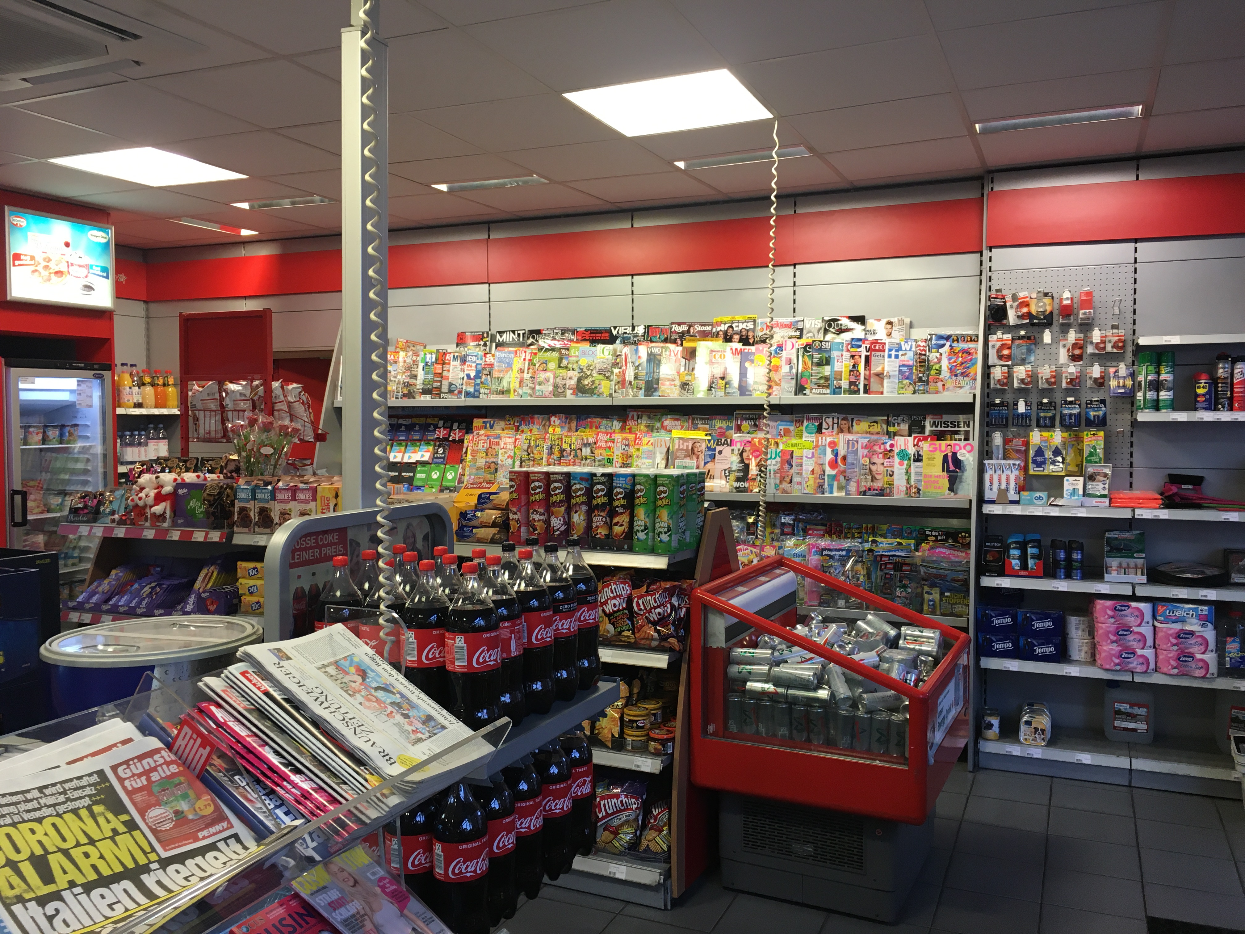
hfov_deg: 61.7
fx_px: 1043
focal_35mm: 29
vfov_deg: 48.2
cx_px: 622
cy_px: 467
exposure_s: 1/33
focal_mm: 4.15
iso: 32
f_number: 2.2
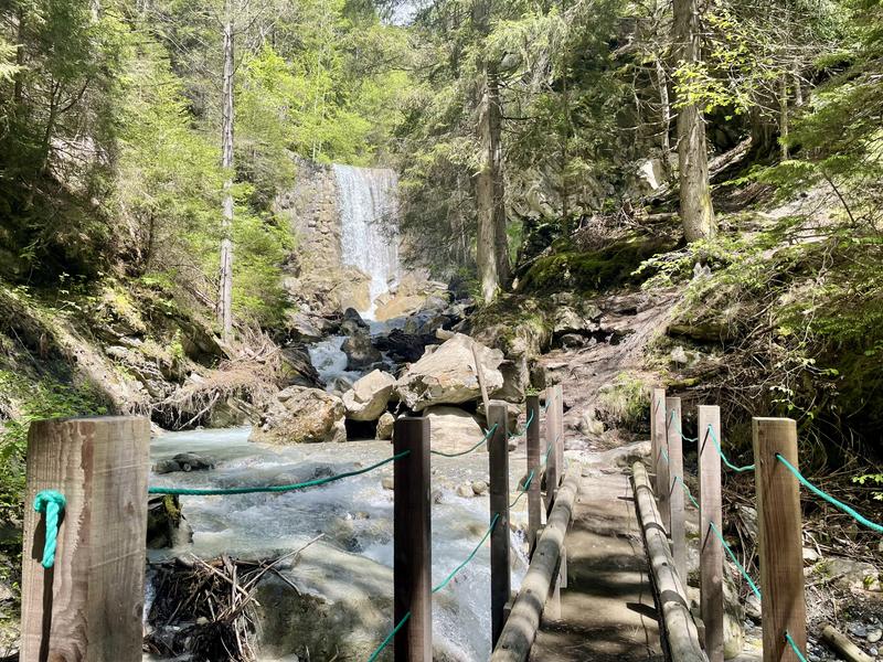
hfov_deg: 67.3
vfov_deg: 53.1
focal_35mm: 26
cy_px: 331
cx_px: 442
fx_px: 663
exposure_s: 1/855
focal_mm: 4.2
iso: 32
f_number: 1.6
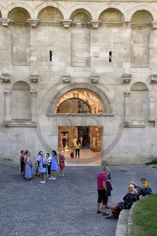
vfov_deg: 39.6
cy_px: 118
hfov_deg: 27.0
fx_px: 327
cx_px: 78
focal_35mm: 50
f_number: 7.1
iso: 400
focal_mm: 50
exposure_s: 1/400
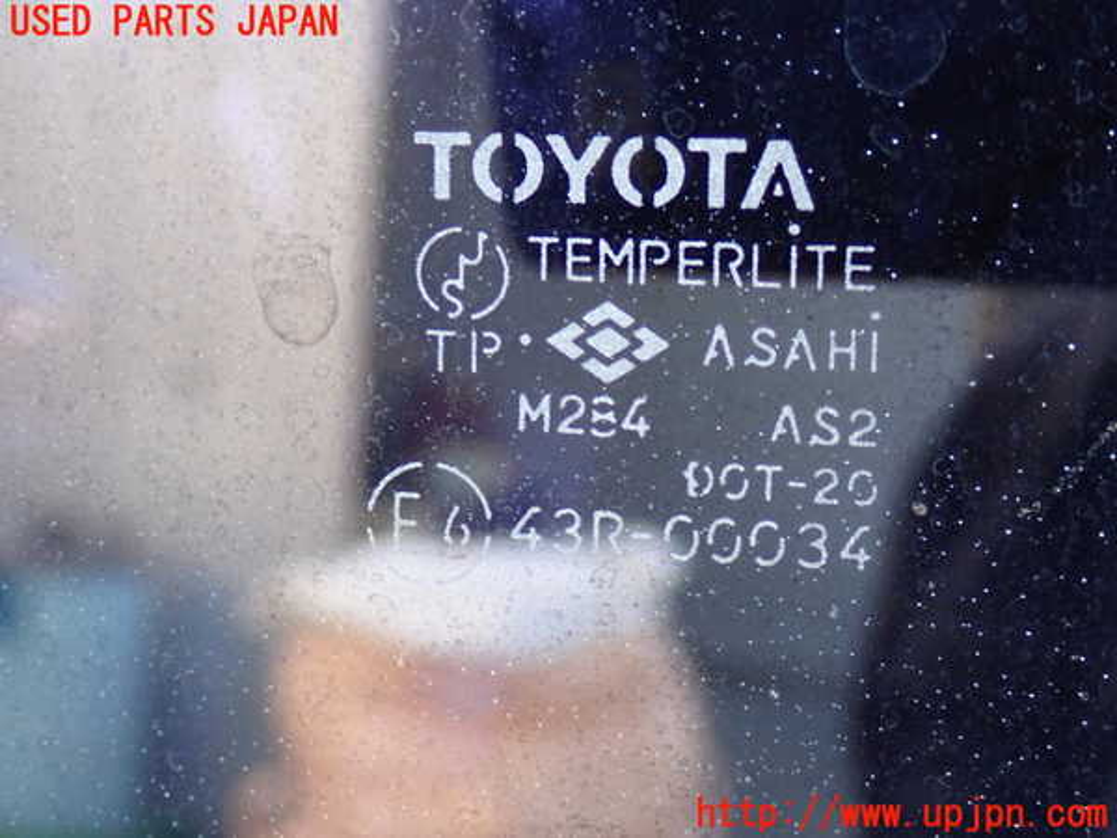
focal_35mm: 71
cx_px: 558
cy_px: 419
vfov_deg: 20.7
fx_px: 2291
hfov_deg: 27.4
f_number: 3.9
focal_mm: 12.73
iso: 800
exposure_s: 1/50
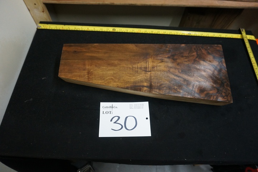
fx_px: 172
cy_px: 86
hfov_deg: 73.8
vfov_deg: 53.1
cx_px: 129
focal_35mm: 24
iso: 1600
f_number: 4
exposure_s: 1/160
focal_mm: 16
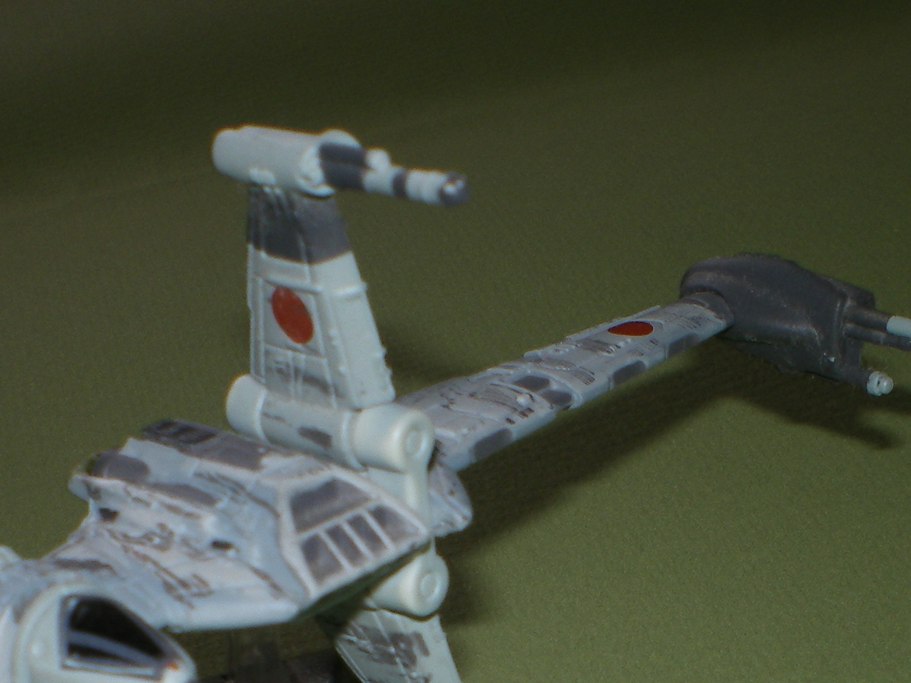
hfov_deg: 24.1
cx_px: 507
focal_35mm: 81
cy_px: 725
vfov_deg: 17.7
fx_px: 2132
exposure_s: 1/30
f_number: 4.6
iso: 64
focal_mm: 6.3
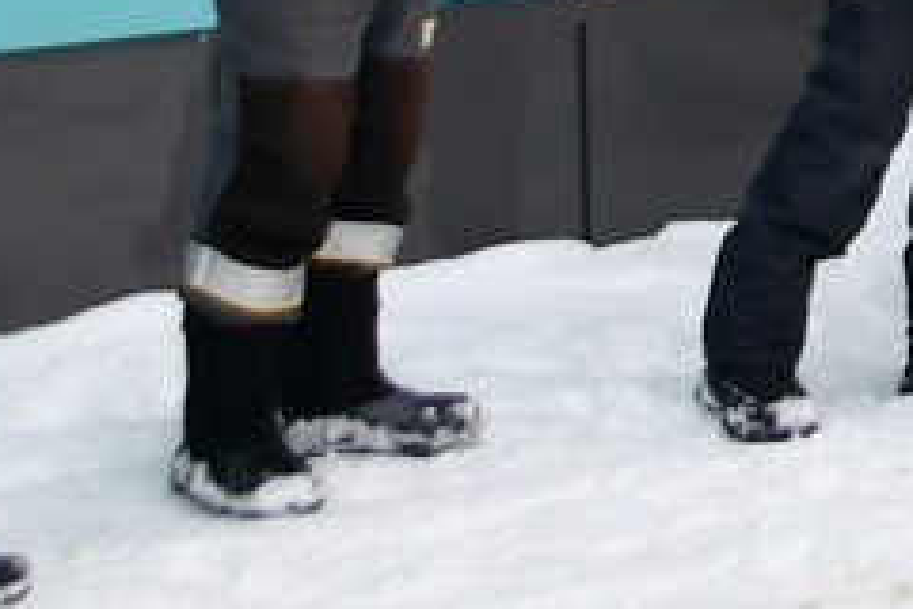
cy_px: -1216
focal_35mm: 220
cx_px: 1986
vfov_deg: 5.8
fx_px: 5579
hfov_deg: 8.7
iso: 100
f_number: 6.3
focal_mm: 22
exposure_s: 1/320
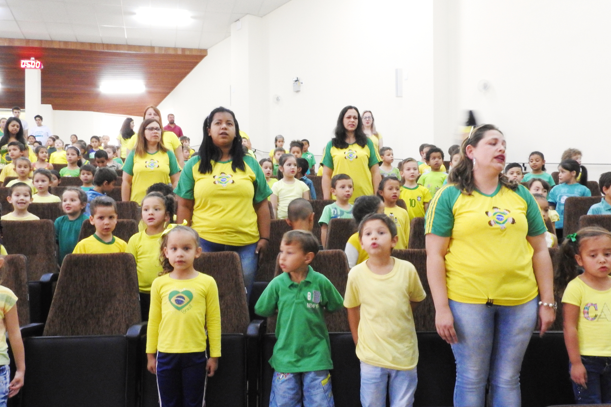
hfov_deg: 51.9
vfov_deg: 35.9
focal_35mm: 37
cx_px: 309
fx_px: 628
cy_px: 219
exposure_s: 1/6
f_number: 7.6
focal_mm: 6.3
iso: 800
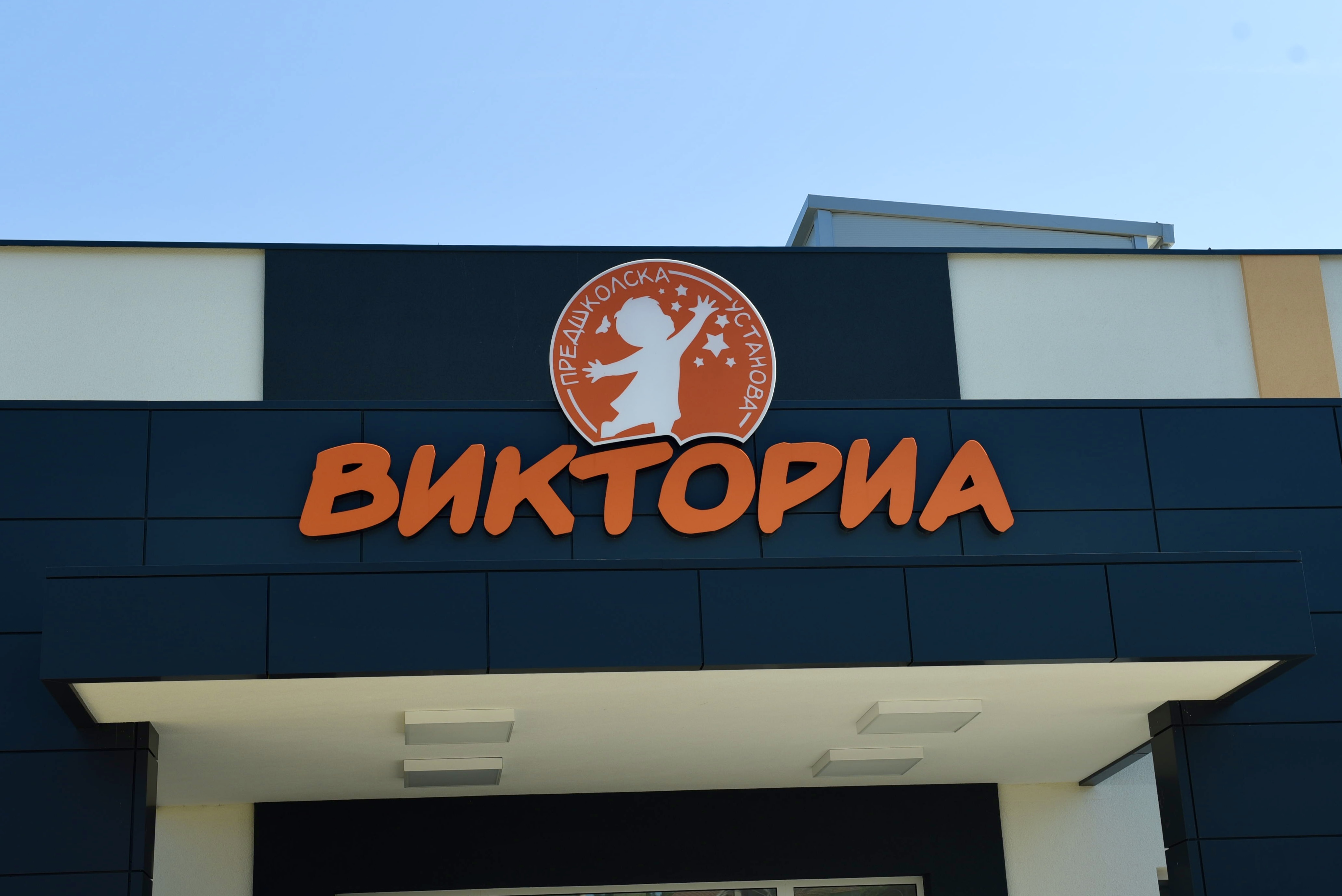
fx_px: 1417
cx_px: 671
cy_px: 448
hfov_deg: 50.7
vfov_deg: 35.1
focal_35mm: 38
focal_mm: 38
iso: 100
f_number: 7.1
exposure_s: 1/250
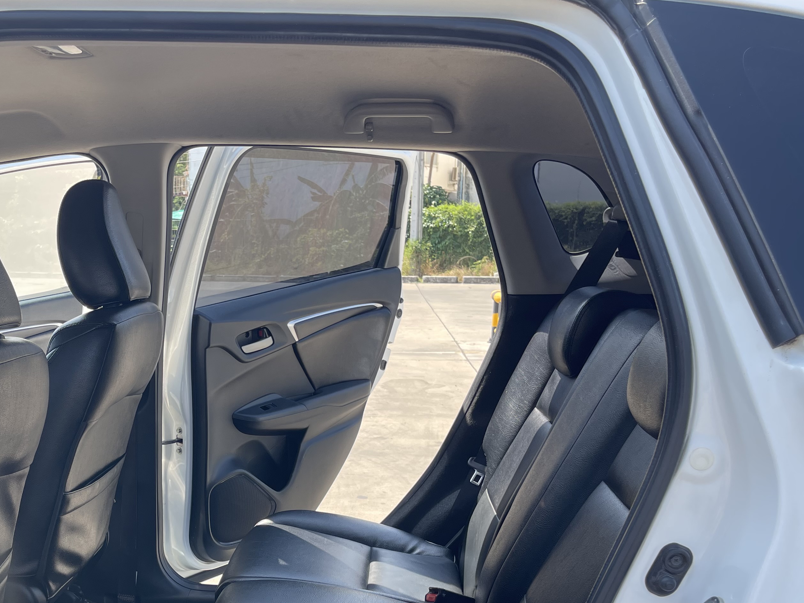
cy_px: 477
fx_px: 929
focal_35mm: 40
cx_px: 225
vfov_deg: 34.9
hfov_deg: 45.5
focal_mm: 5.1
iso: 32
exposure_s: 1/679
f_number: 1.6
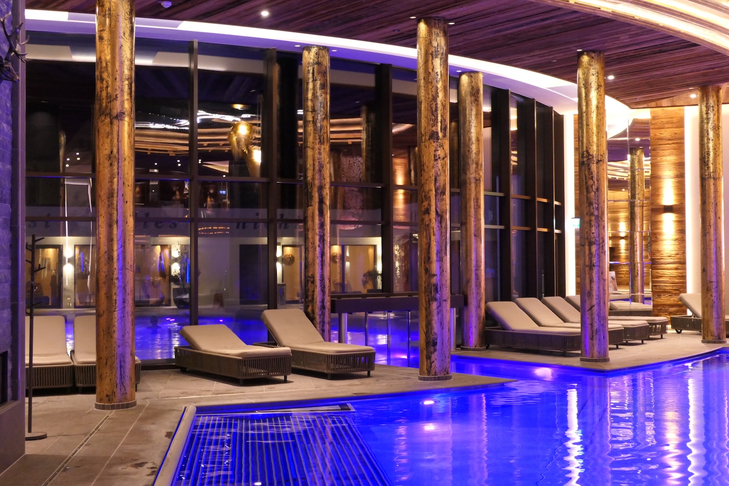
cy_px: 243
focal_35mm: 47
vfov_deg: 28.6
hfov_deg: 41.9
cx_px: 364
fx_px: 952
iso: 1600
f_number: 3.5
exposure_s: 1/30
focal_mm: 17.2
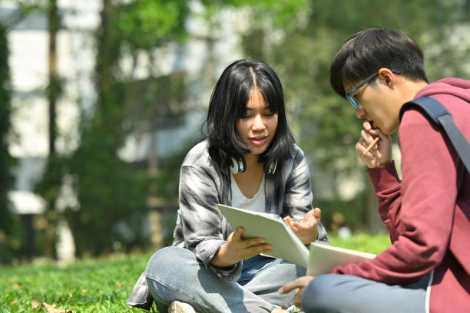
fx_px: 1110
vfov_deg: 16.1
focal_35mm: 85
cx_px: 235
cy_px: 156
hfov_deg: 23.9
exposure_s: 1/1600
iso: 200
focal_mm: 85
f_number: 2.8
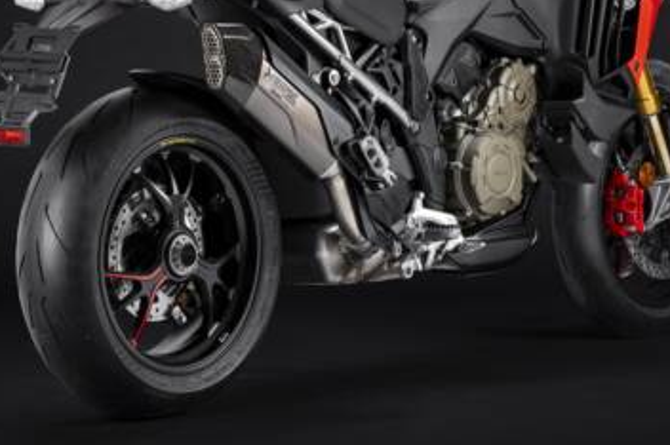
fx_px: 3942
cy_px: 47
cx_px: 345
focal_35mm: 212
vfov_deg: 6.5
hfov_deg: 9.7
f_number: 11
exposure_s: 1/160
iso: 100
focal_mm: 105
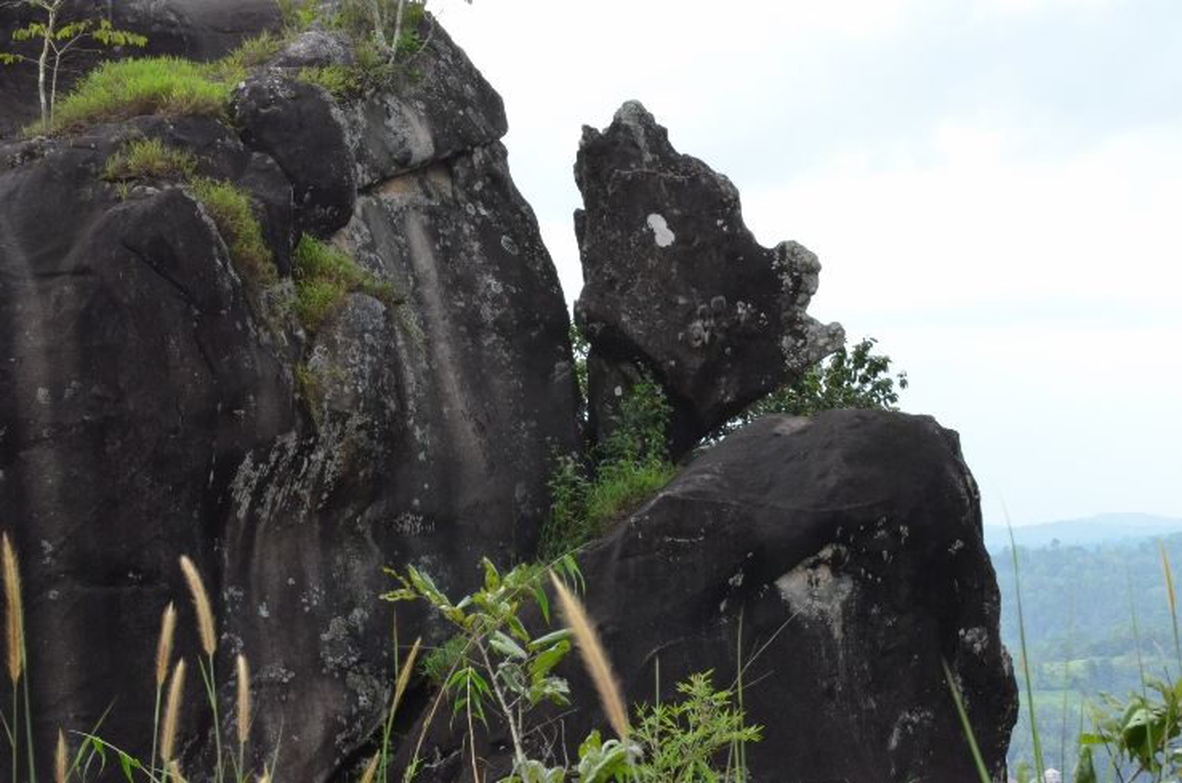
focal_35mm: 138
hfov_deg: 14.9
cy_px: 392
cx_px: 591
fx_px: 4522
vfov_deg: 9.9
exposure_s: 1/200
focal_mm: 92
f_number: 20
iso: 3200
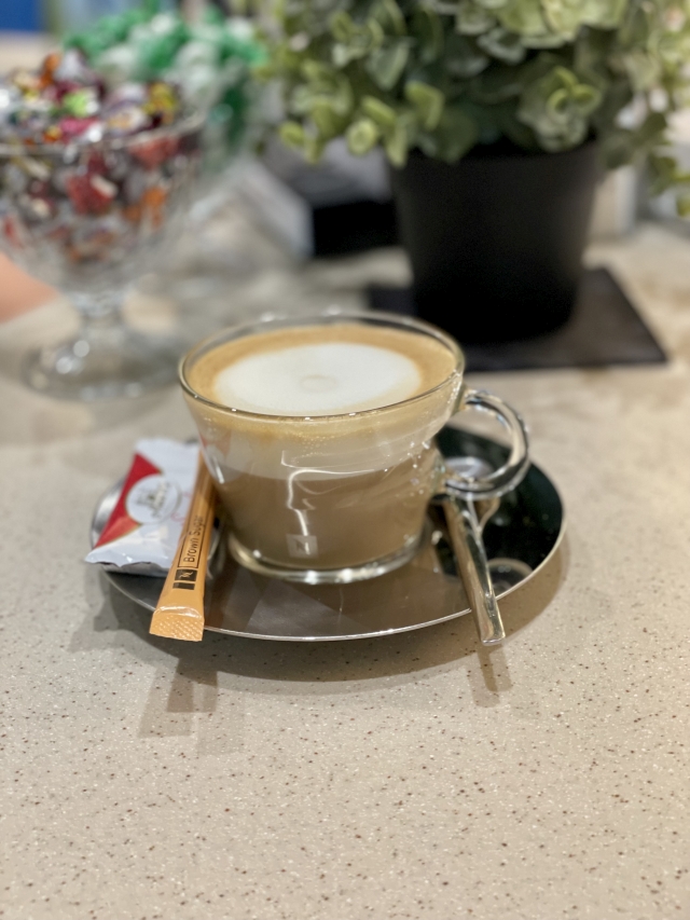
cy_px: 460
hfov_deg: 28.0
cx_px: 345
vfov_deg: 36.8
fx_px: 1382
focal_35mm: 52
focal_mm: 6
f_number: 2
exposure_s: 1/33
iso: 200
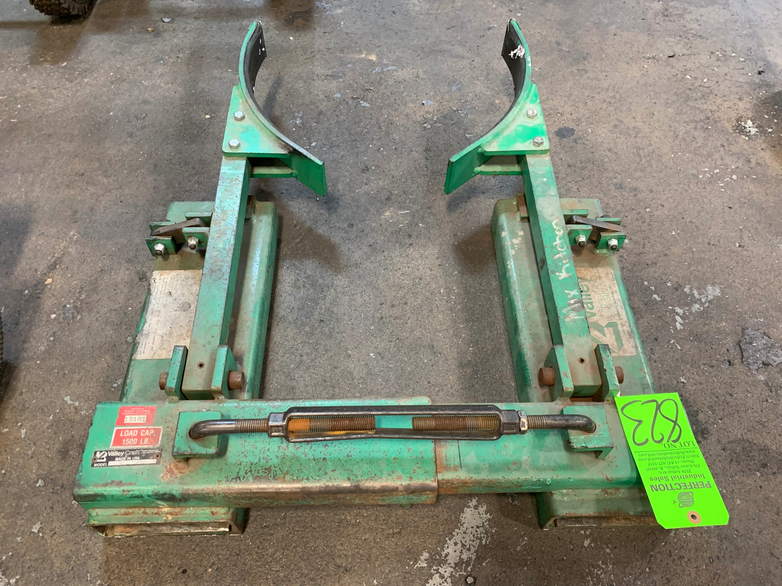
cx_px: 391
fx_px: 587
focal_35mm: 26
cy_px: 293
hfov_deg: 67.3
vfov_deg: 53.1
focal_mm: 4.25
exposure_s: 1/60
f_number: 1.8
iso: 250
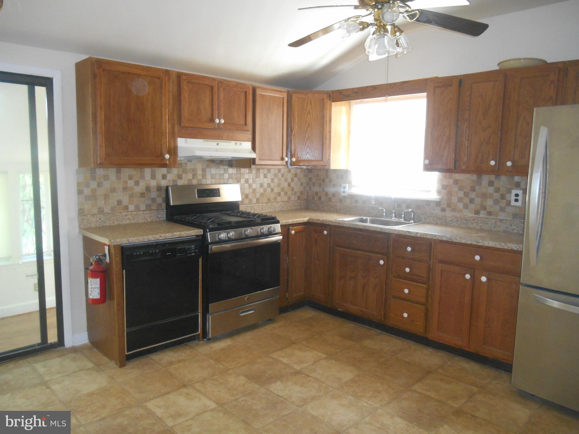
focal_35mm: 26
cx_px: 290
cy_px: 217
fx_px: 435
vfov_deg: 53.1
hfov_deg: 67.3
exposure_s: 1/25
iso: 450
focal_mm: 4.7
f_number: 3.4
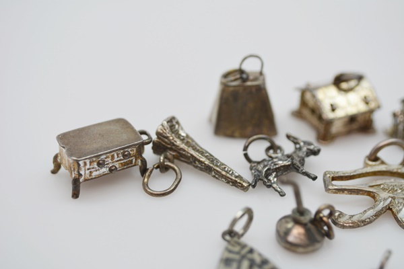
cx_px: 202
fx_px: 606
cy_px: 134
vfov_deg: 25.1
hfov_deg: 36.9
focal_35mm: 54
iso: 200
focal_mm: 36
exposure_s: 1/160
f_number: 6.3
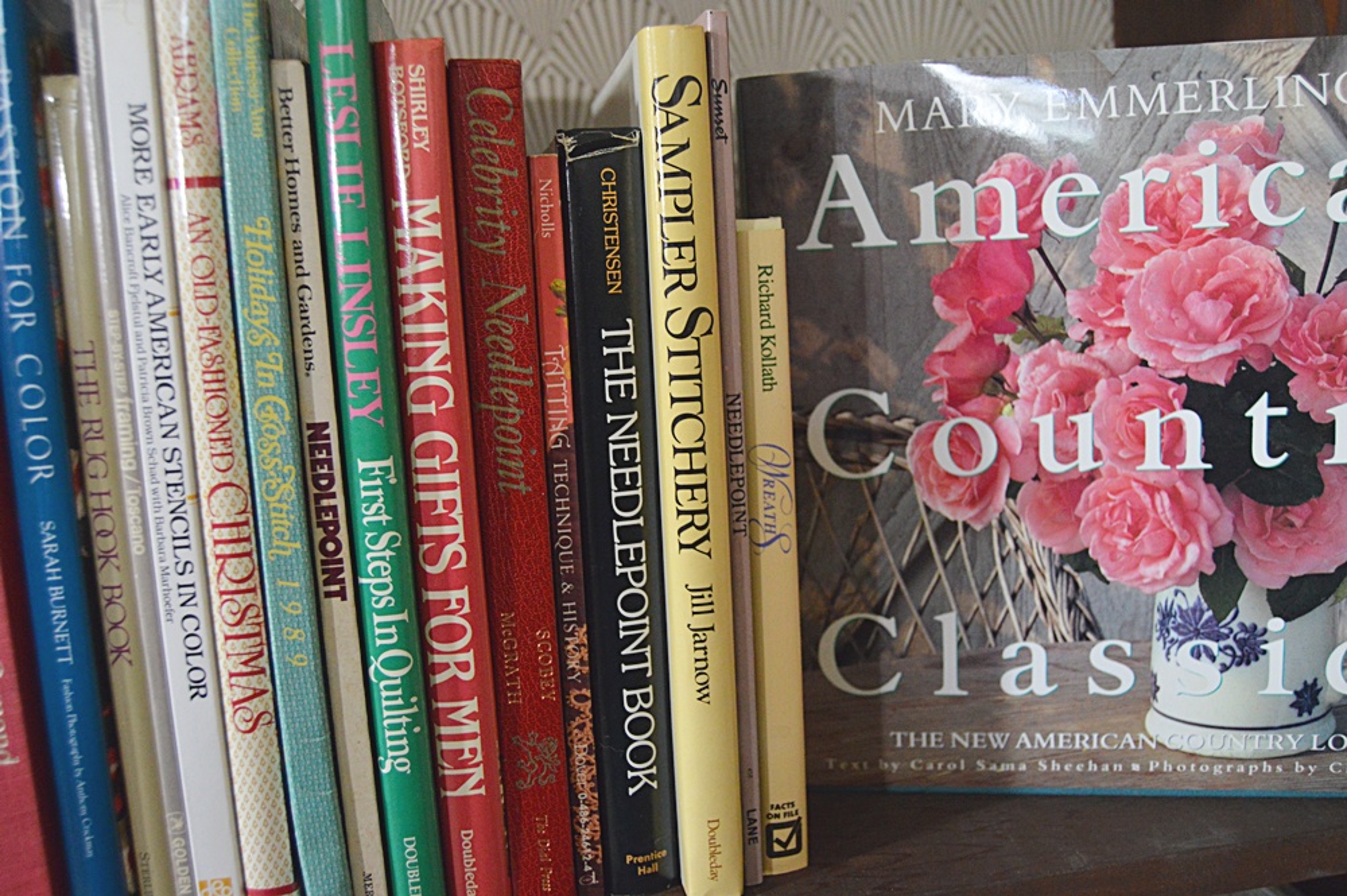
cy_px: 448
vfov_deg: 39.9
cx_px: 674
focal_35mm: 33
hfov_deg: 57.3
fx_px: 1234
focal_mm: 22
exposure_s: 1/60
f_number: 3.5
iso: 2000
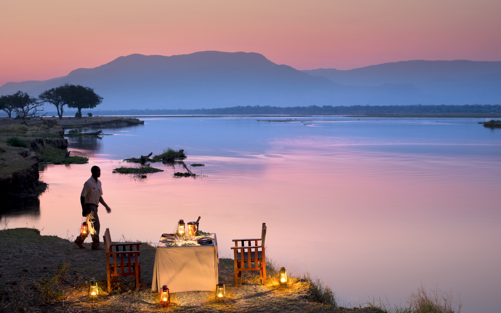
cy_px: 163
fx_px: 696
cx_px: 250
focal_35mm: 51
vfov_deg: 25.3
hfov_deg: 39.6
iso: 200
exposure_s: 2
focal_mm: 50
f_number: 8
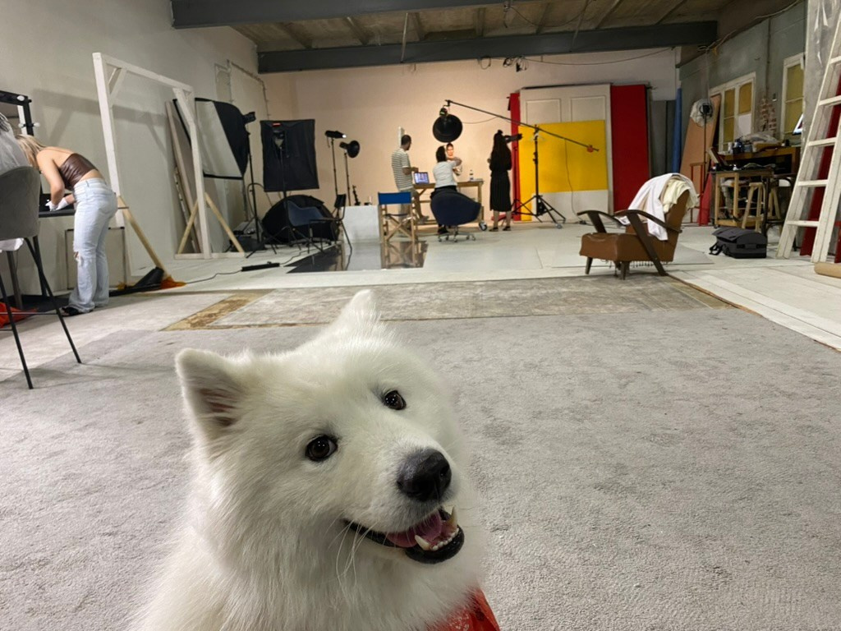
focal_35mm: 26
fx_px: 632
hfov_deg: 67.3
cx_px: 420
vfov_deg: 53.1
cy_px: 316
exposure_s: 1/50
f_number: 1.8
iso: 200
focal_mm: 4.25
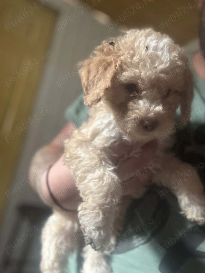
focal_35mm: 32
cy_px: 136
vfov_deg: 56.8
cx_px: 104
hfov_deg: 44.1
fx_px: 253
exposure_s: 1/31
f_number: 1.9
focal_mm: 2.69
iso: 400
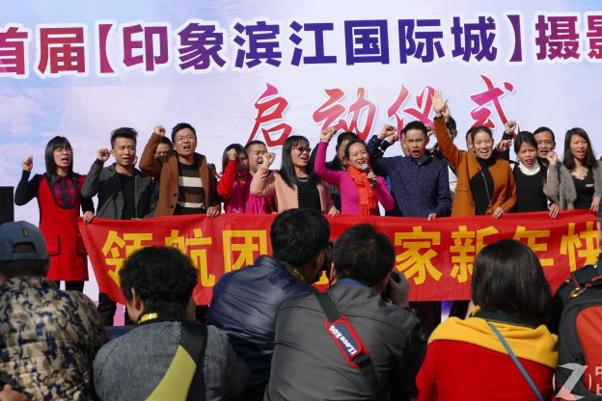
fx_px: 1823
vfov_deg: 12.6
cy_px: 166
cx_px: 366
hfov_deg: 18.7
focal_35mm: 109
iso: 80
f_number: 4
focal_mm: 31.05
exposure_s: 1/1300
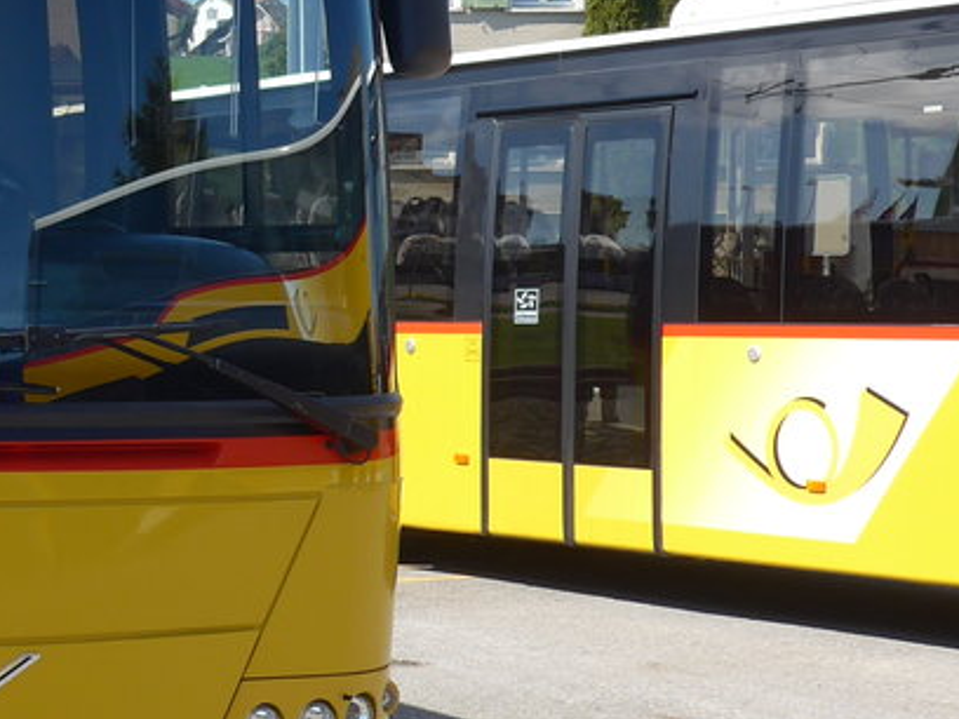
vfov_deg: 14.7
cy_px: 200
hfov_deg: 18.7
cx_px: -141
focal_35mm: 100
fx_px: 2770
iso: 80
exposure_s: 1/800
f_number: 2.8
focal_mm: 7
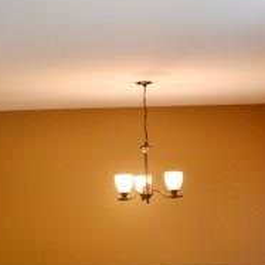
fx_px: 831
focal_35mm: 96
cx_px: 69
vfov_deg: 17.8
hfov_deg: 18.0
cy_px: 247
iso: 400
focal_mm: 22
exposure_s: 1/40
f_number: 3.8
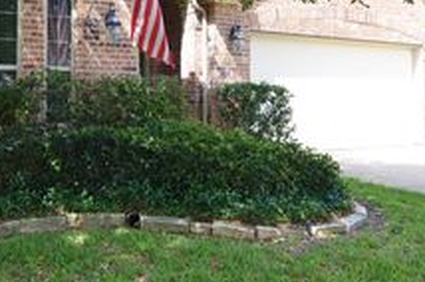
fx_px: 495
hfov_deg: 46.2
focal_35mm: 42
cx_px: 167
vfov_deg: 31.2
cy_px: 69
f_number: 6.3
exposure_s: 1/160
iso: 100
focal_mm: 12
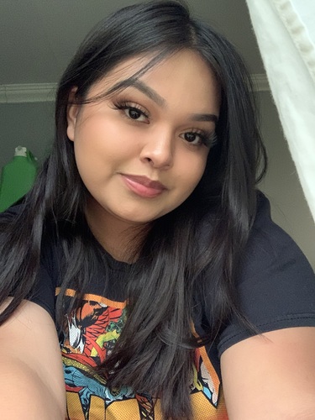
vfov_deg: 56.8
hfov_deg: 44.2
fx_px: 388
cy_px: 210
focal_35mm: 32
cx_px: 158
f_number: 2.2
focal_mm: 2.87
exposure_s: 1/30
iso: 500
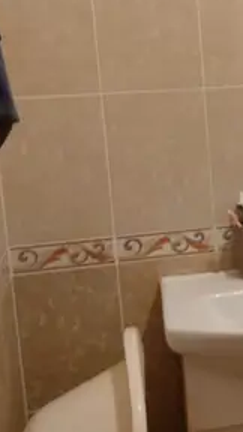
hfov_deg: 12.6
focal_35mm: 85
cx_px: 470
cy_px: 170
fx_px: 974
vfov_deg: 25.0
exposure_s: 1/25
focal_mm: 4.58
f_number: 2
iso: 320
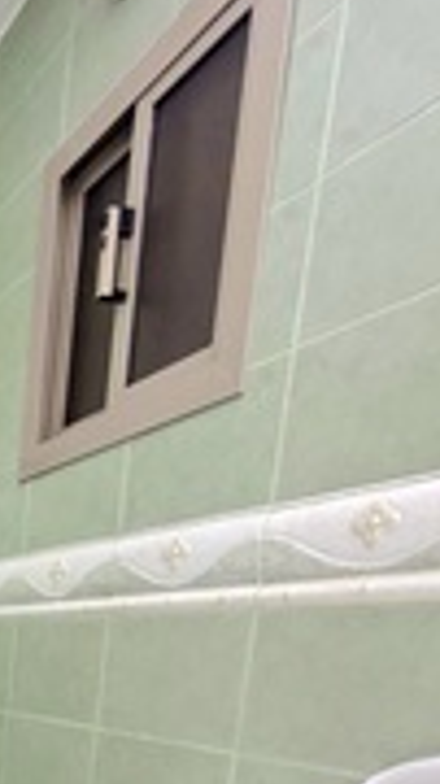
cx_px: -268
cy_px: 786
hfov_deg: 23.7
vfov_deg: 46.3
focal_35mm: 36
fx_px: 748
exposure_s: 1/24
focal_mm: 1.74
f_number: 2.2
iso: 320
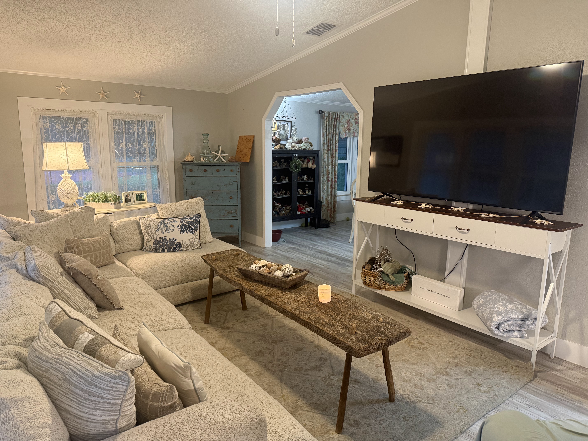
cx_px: 294
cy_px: 220
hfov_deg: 71.6
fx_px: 408
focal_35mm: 24
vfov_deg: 56.8
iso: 500
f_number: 1.78
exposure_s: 1/60
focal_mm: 6.76
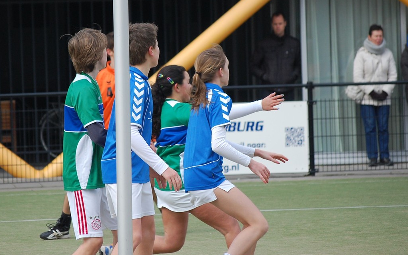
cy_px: 128
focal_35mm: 187
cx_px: 204
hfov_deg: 11.2
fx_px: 2080
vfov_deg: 7.0
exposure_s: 1/1000
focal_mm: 122
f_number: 5
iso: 400
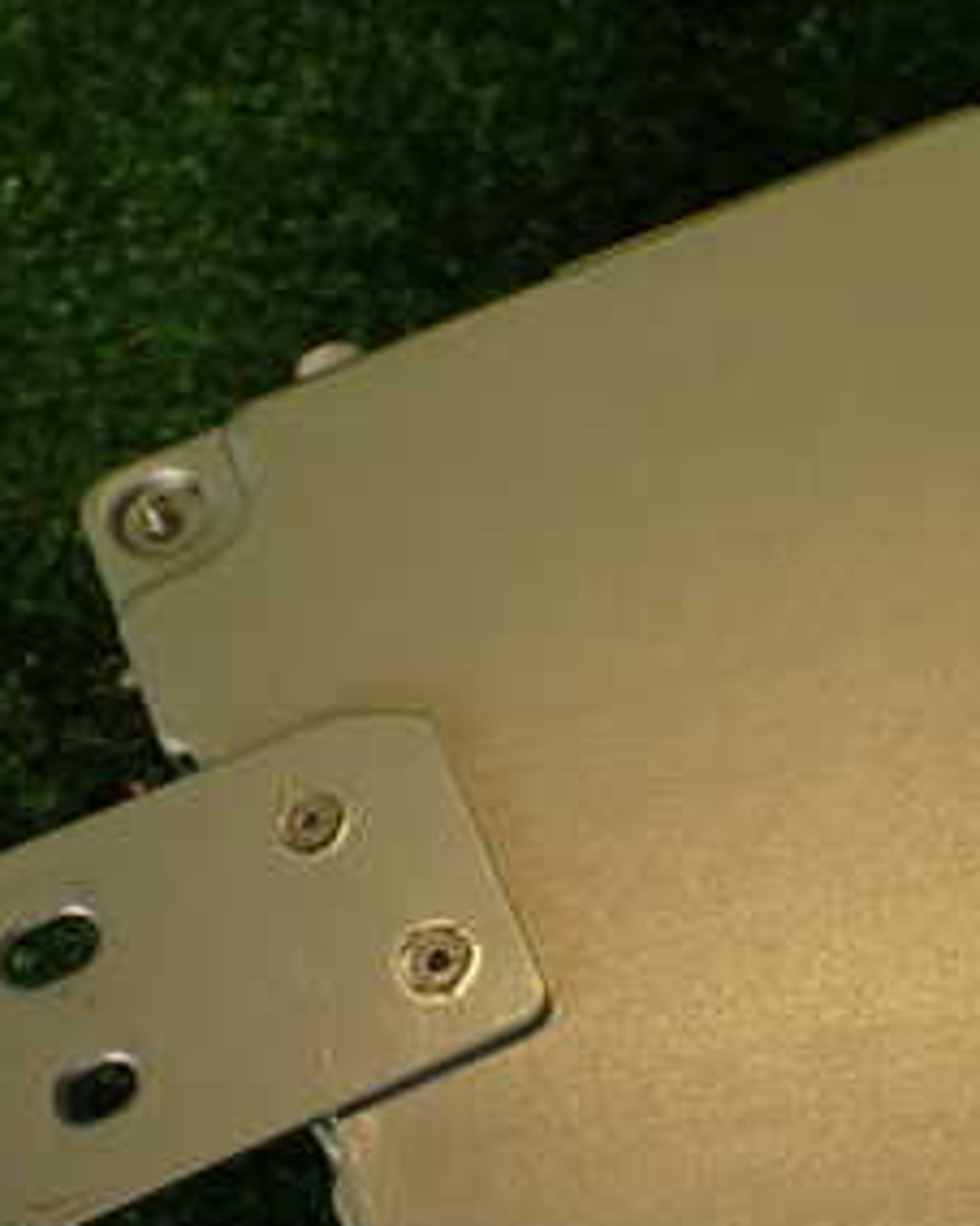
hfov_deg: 22.5
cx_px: 907
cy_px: 812
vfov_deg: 28.5
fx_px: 2394
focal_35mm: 66
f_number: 2.4
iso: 100
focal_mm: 5.79
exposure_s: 1/80
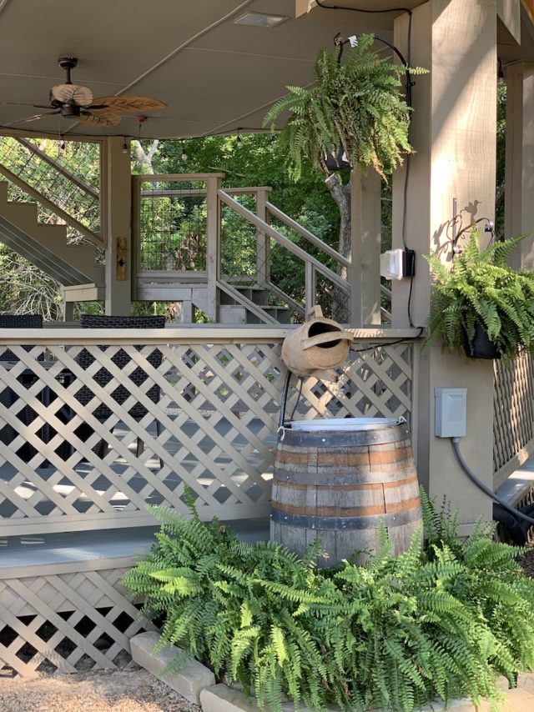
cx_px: 267
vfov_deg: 36.8
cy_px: 356
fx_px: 1070
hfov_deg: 28.0
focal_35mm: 52
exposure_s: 1/122
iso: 50
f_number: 2.4
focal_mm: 6
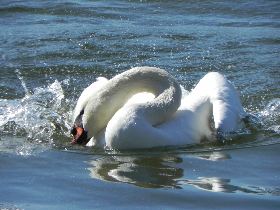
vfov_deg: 2.7
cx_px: 140
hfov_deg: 3.6
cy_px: 105
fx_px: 4449
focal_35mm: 550
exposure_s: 1/431
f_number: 8
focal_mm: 97.8
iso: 160
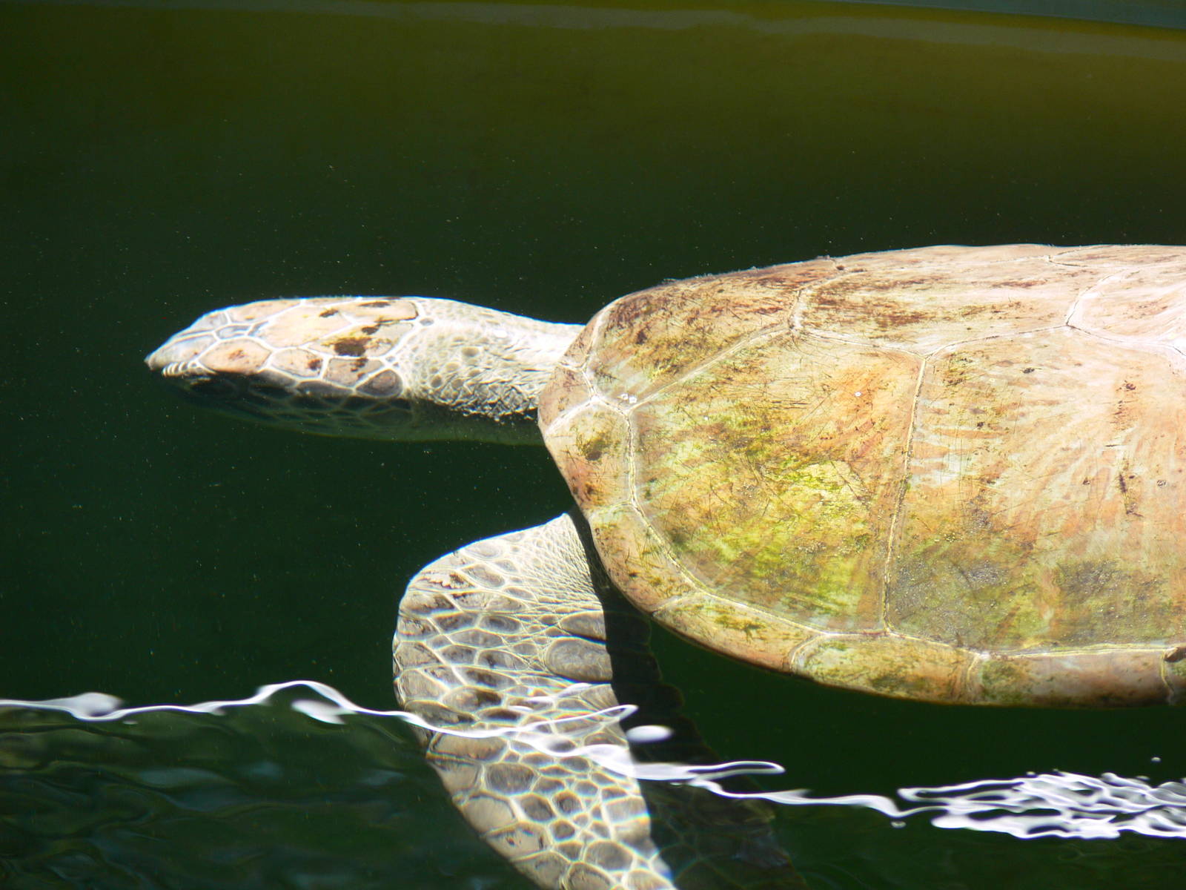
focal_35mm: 265
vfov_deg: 5.6
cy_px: 445
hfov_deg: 7.5
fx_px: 9079
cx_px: 593
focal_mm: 56.1
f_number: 4
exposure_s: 1/60
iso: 80
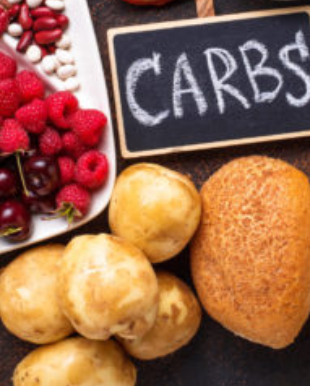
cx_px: 157
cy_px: 69
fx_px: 1408
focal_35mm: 123
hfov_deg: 12.6
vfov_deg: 15.5
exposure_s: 1/100
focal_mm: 50
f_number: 9
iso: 100
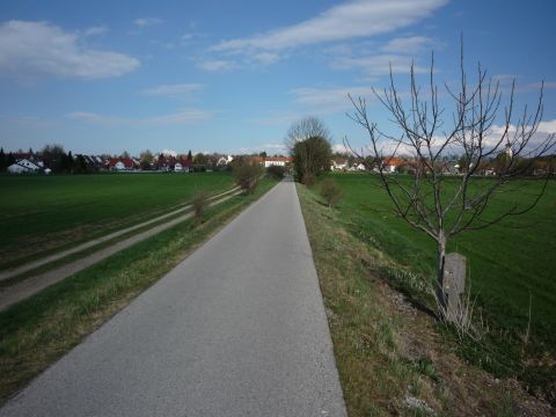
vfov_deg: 44.2
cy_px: 208
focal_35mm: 32
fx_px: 514
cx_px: 278
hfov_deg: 56.8
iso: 100
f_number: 5.6
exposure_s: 1/640
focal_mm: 5.2
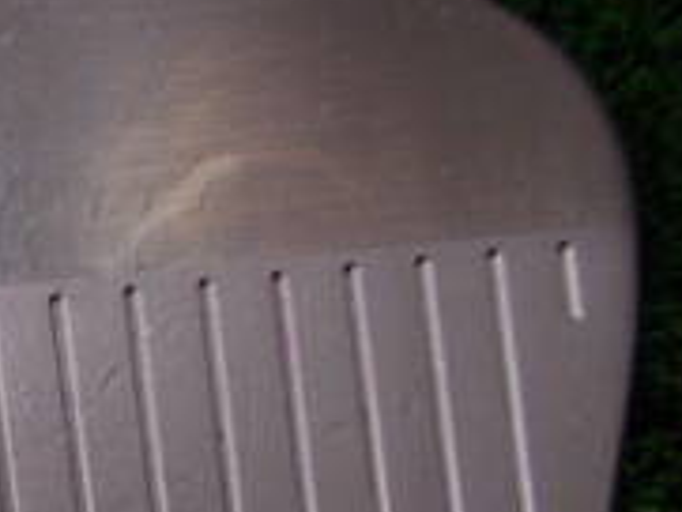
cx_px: -403
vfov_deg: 14.9
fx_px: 1814
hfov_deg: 18.4
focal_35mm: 92
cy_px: 783
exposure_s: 1/25
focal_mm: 4.6
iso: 125
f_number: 3.2
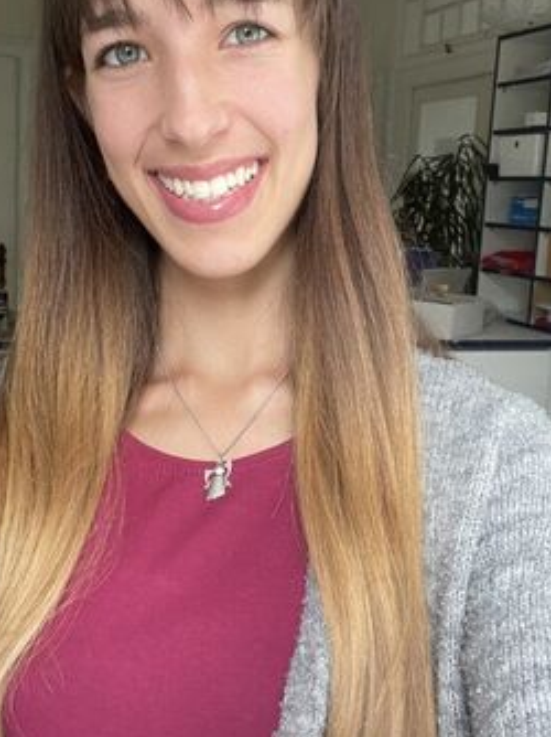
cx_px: 216
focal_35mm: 42
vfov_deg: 44.7
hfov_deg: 34.2
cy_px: 325
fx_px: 893
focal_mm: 2.71
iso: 80
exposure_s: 1/121
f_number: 2.2
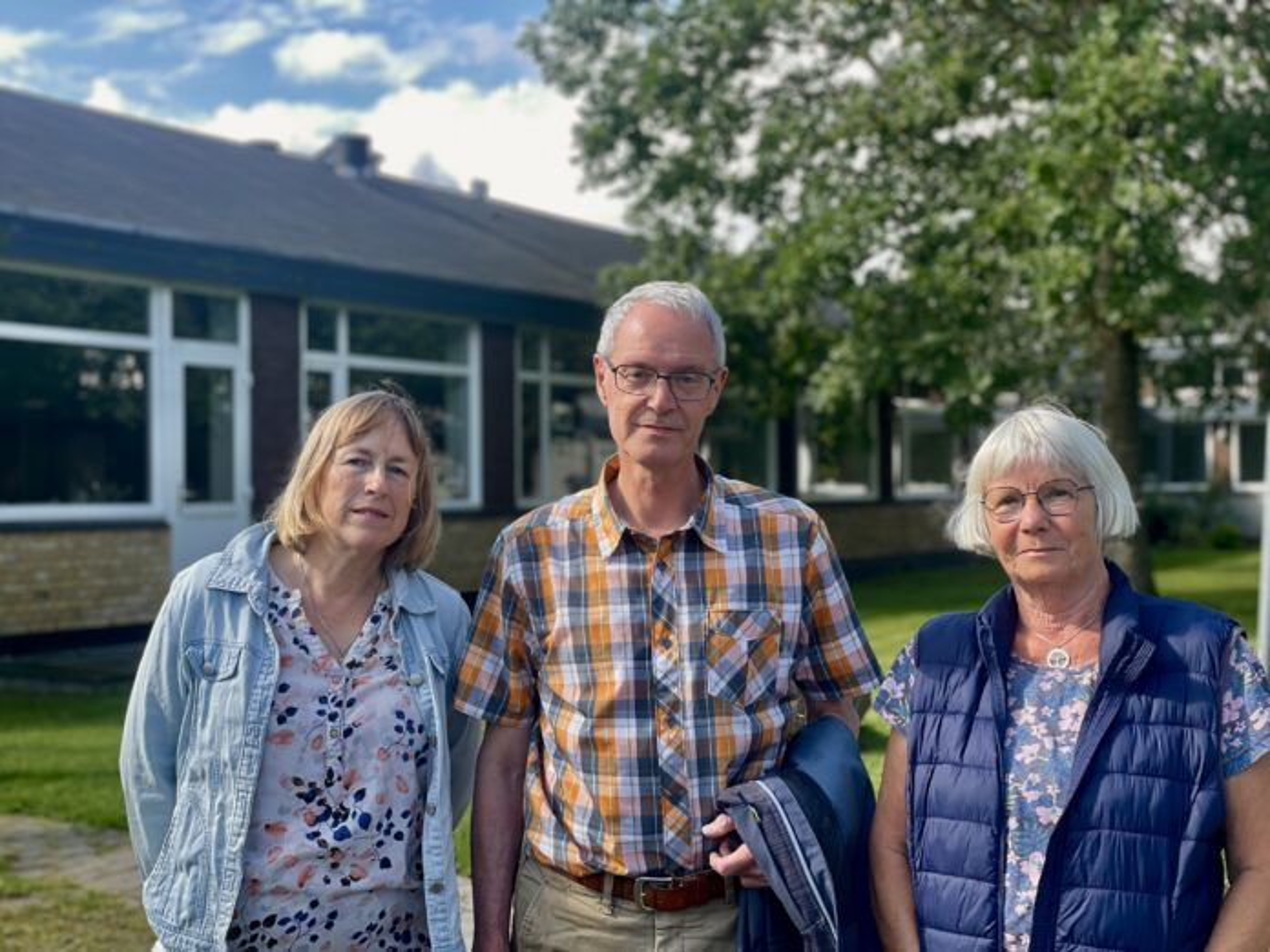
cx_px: 635
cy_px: 476
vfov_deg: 28.0
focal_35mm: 52
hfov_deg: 36.8
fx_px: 1908
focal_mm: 6
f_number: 2
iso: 25
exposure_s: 1/205
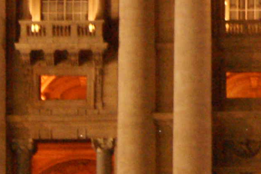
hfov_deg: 4.6
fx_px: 3195
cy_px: -201
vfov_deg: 3.1
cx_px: 522
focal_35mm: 441
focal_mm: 40
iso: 800
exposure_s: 1/5
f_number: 5.6
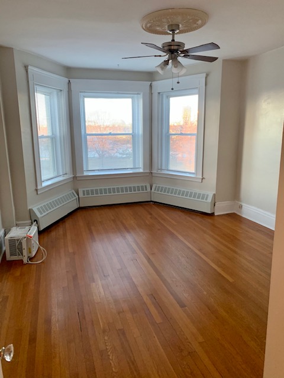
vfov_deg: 67.3
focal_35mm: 26
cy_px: 189
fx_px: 284
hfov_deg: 53.1
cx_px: 142
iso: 200
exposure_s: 1/60
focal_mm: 4.25
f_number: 1.8
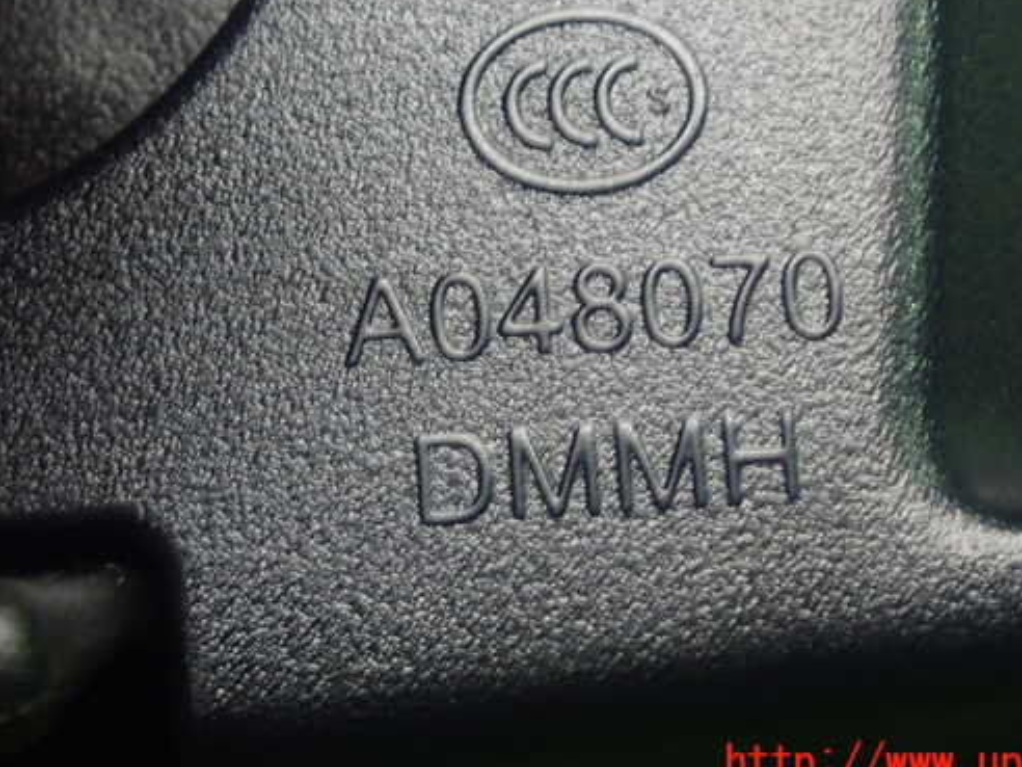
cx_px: 571
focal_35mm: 122
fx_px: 3602
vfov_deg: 12.1
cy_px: 322
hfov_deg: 16.1
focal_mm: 18
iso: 800
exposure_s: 1/25
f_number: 4.9
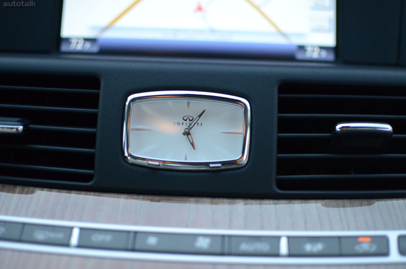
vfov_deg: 25.6
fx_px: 591
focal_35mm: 52
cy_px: 134
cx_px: 203
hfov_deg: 37.9
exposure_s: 1/2000
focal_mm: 35
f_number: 1.8
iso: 3200
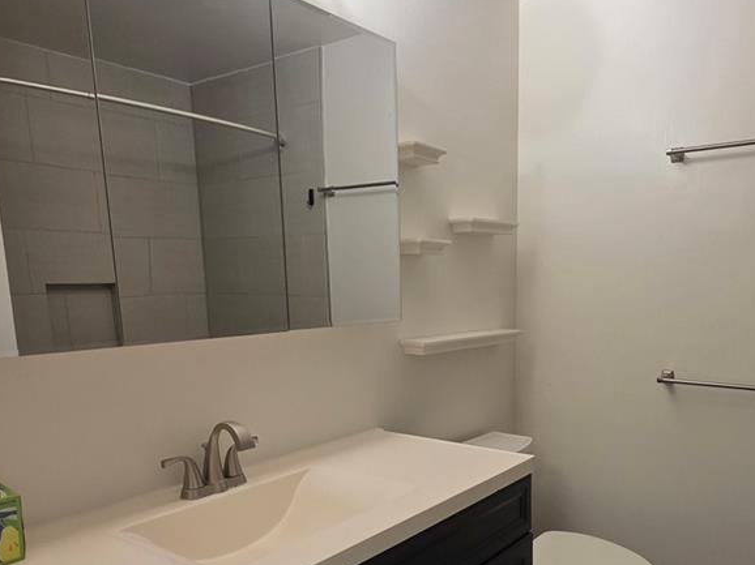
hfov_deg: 64.4
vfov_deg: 50.1
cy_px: 391
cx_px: 470
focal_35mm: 27
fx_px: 589
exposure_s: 1/120
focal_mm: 2.2
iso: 160
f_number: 1.9
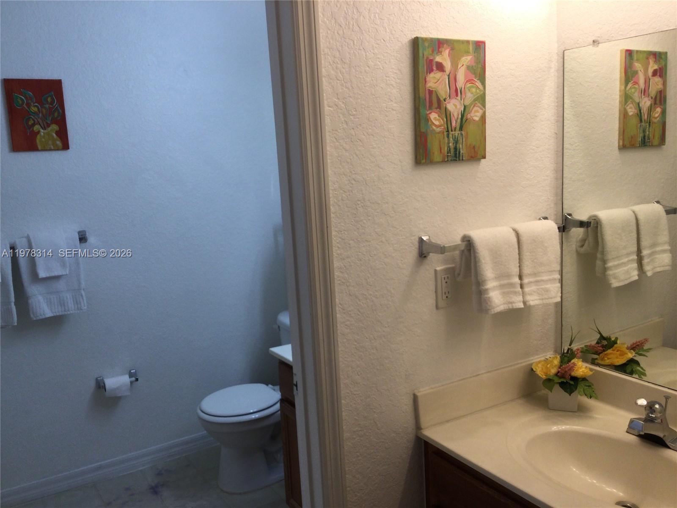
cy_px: 254
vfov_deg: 45.4
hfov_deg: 58.4
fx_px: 606
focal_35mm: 31
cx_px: 338
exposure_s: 1/60
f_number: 2.4
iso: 32
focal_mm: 3.3
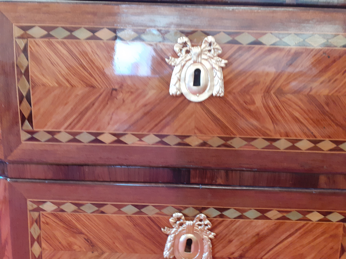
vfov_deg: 51.4
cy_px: 130
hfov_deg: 65.3
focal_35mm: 27
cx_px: 173
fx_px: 270
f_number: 1.9
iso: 200
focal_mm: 3.6
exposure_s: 1/25
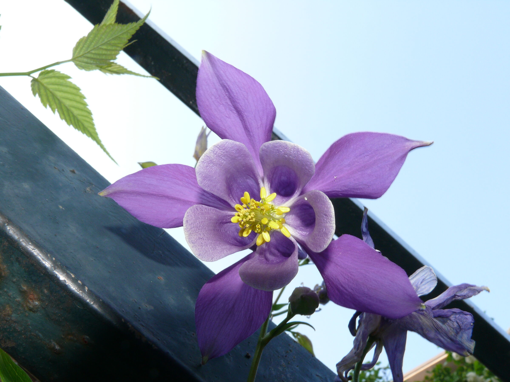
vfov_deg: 40.7
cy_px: 191
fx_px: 516
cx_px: 255
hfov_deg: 52.6
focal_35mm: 35
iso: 100
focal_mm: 7.4
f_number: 11
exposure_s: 1/13
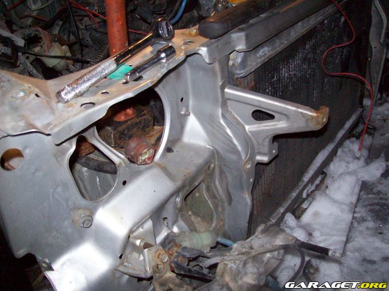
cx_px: 194
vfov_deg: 39.7
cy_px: 146
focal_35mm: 36
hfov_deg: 51.4
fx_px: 405
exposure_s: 1/64
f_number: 2.7
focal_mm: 6
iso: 200
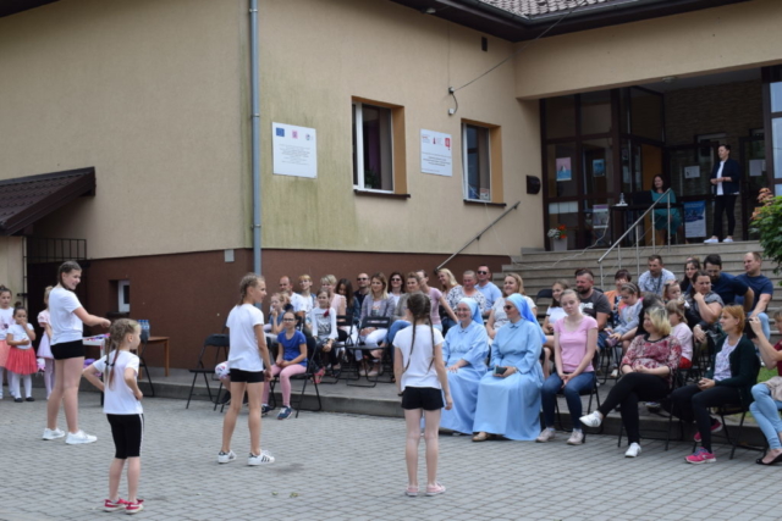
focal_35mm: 51
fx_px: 1108
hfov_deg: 38.9
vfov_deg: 26.5
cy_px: 260
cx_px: 391
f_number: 8
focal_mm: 34
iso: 200
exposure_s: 1/250
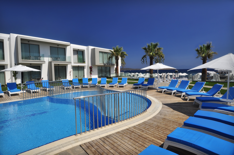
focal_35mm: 18
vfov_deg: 67.2
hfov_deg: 90.1
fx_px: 117
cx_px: 117
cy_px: 78
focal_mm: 12
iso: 200
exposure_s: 1/400
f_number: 10
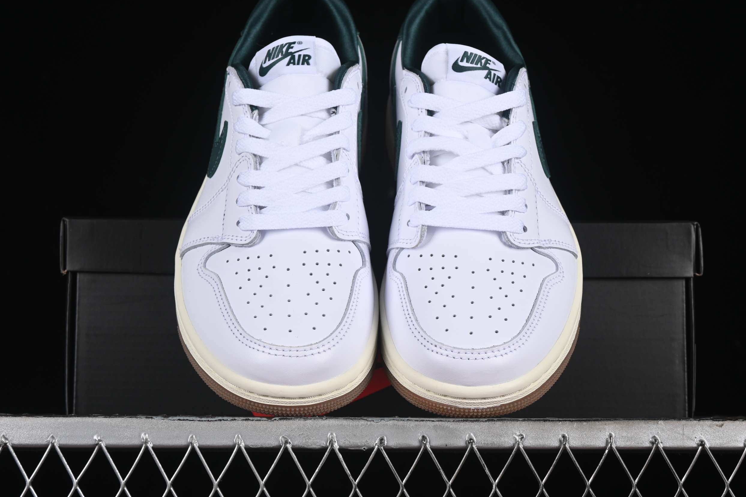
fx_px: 1740
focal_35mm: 84
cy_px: 244
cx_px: 370
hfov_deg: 24.2
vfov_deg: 16.3
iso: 160
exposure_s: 1/125
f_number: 8
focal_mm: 50
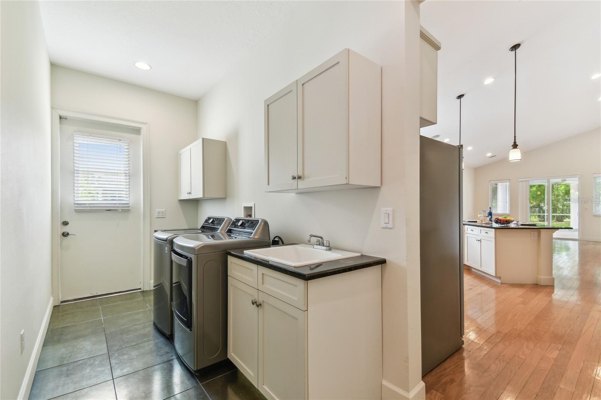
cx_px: 300
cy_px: 200
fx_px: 250
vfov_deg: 77.3
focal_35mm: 15
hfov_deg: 100.4
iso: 100
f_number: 7.1
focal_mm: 10
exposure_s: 1/4
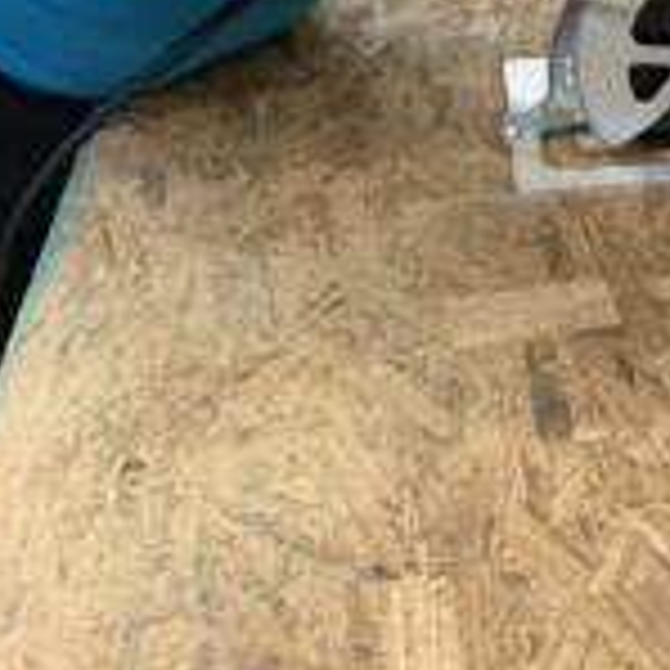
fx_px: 1686
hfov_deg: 21.7
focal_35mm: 77
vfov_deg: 21.7
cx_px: 654
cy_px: 9
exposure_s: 1/60
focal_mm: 4.25
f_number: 1.8
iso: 125
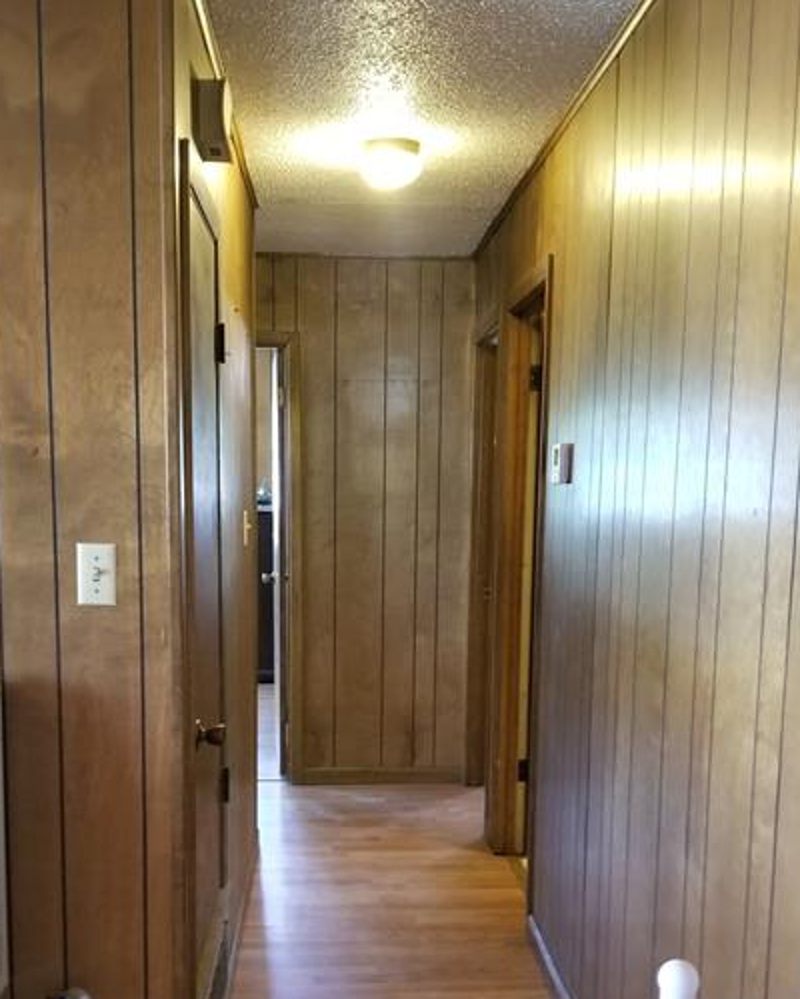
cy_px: 635
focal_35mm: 39
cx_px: 372
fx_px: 1154
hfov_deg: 38.2
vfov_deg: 46.4
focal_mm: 4.3
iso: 250
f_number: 1.7
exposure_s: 1/13
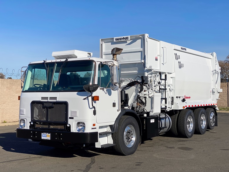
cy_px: 86
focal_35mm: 52
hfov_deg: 36.8
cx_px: 114
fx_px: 344
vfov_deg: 28.0
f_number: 2
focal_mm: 6
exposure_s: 1/3984
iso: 25
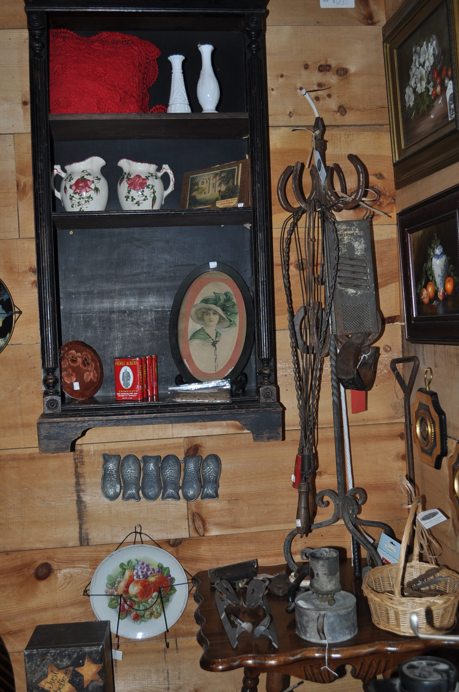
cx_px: 230
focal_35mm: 36
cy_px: 346
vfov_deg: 53.2
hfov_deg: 36.8
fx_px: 690
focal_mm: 24
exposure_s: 1/60
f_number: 4
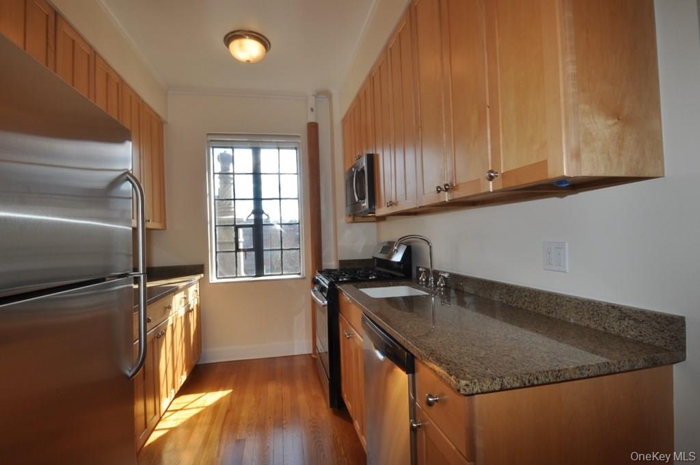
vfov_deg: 77.2
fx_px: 291
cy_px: 232
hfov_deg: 100.5
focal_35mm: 15
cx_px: 350
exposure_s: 1/160
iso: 200
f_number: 6.3
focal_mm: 10
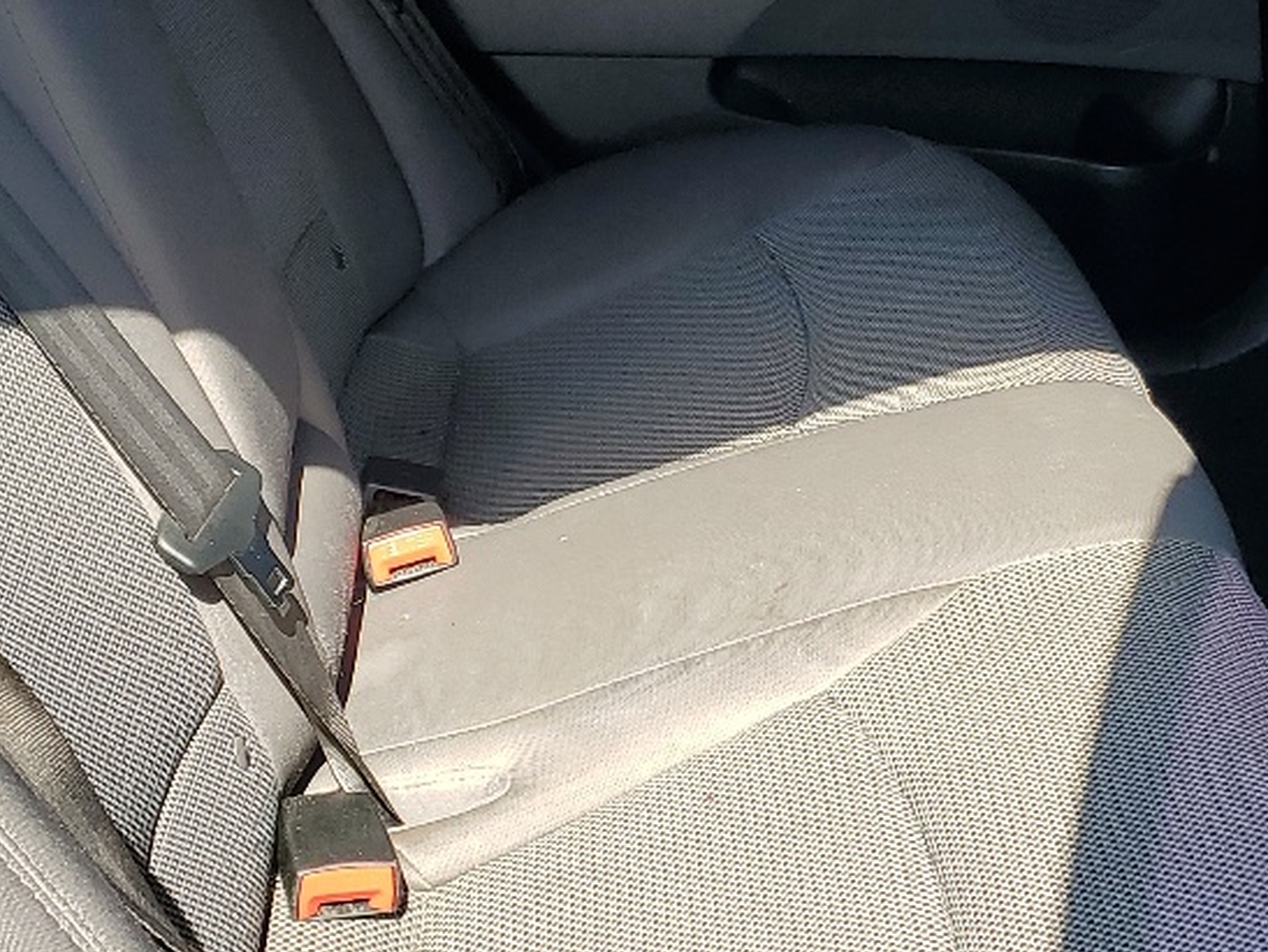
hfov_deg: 25.6
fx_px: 2786
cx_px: 786
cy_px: 340
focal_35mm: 76
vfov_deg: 19.4
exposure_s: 1/667
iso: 50
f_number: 1.5
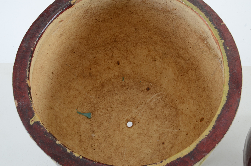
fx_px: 334
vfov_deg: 28.0
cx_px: 126
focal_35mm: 48
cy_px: 83
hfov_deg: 41.2
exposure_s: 1/125
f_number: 11
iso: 200
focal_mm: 32
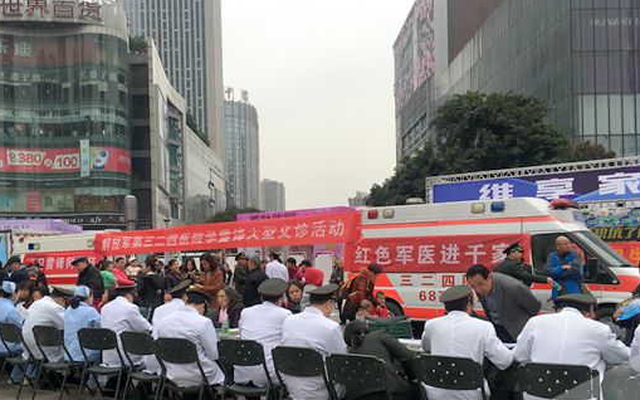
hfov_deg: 55.2
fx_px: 610
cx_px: 288
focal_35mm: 35
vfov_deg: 36.0
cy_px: 261
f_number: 2.2
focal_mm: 4.15
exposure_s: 1/420
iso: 25
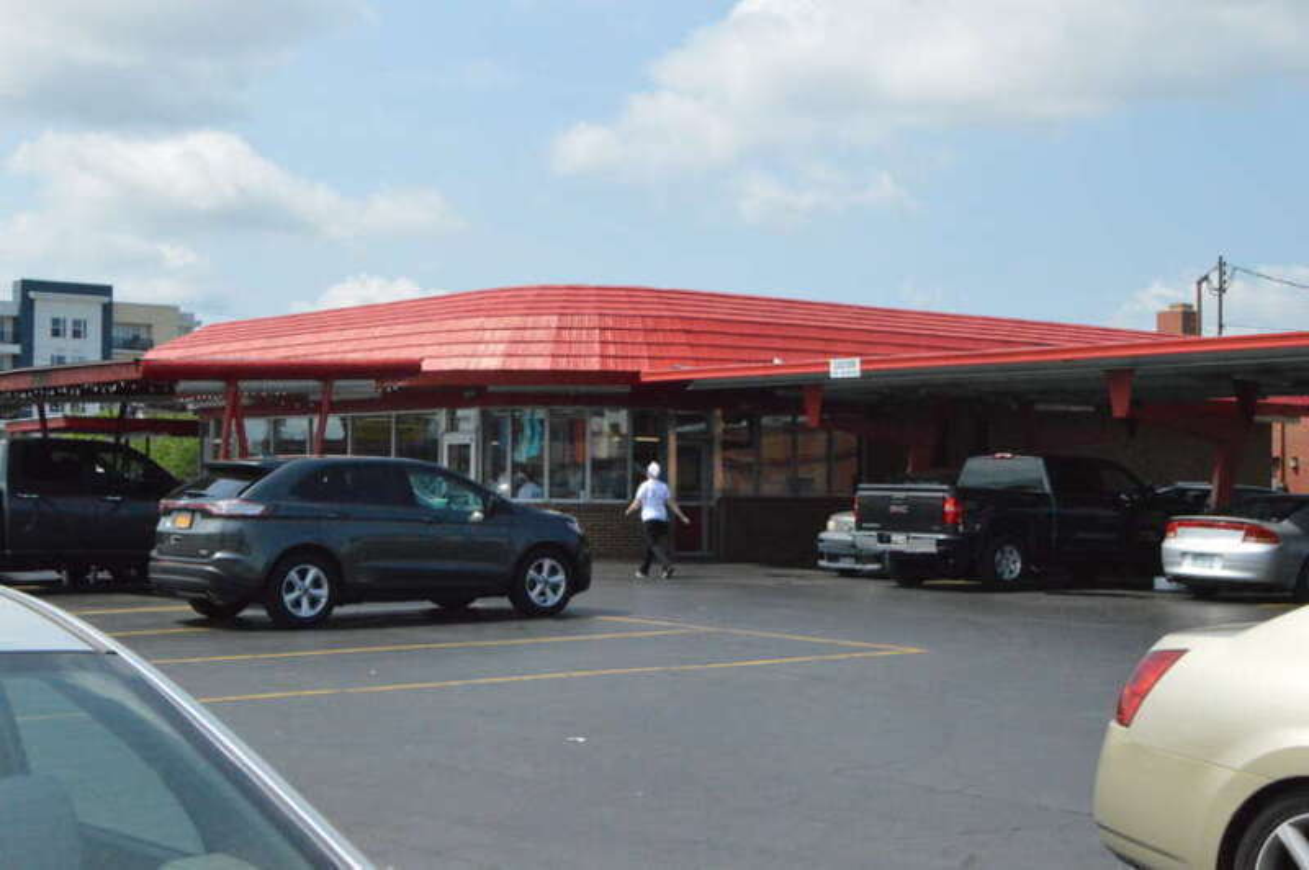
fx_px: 2071
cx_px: 654
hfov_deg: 35.1
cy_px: 435
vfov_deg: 23.7
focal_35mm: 57
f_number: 22
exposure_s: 1/2000
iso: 6400
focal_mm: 38
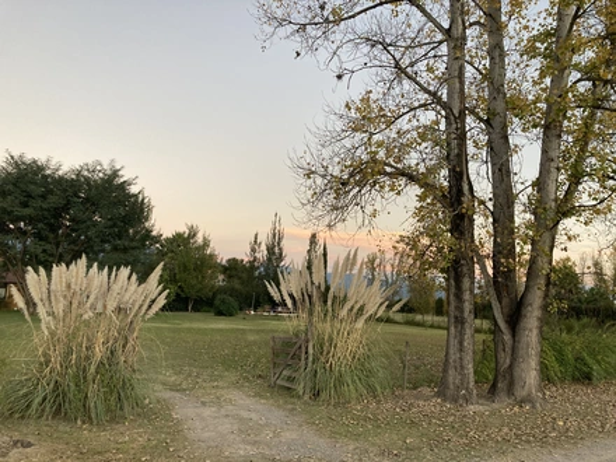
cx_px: 308
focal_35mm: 28
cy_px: 231
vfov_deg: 49.7
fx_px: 498
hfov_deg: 63.4
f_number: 1.8
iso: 80
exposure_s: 1/121
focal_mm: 3.99
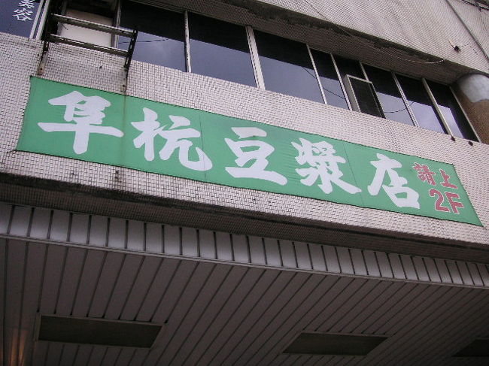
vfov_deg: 38.6
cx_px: 244
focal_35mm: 37
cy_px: 183
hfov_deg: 50.2
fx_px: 522
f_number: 2.8
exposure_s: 1/45
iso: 50
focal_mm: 6.1
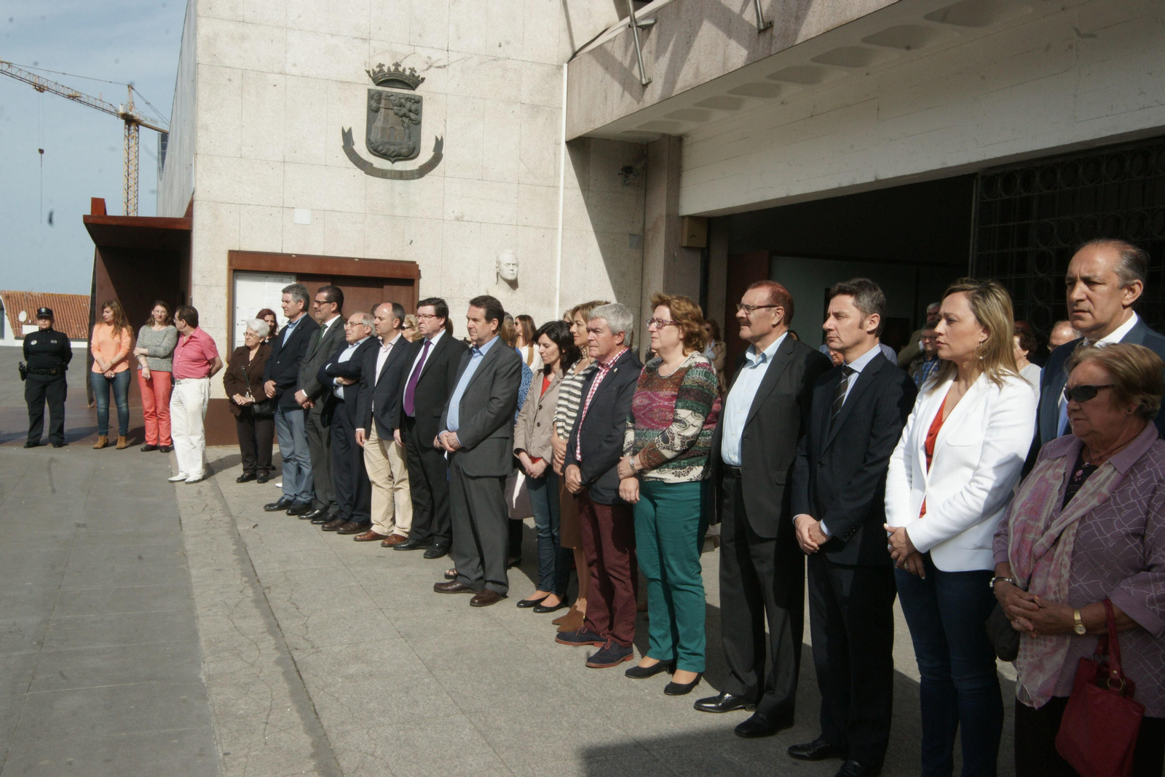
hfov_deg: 54.4
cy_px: 388
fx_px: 1133
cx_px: 582
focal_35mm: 35
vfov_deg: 37.9
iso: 800
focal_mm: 35
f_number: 22
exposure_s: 1/250
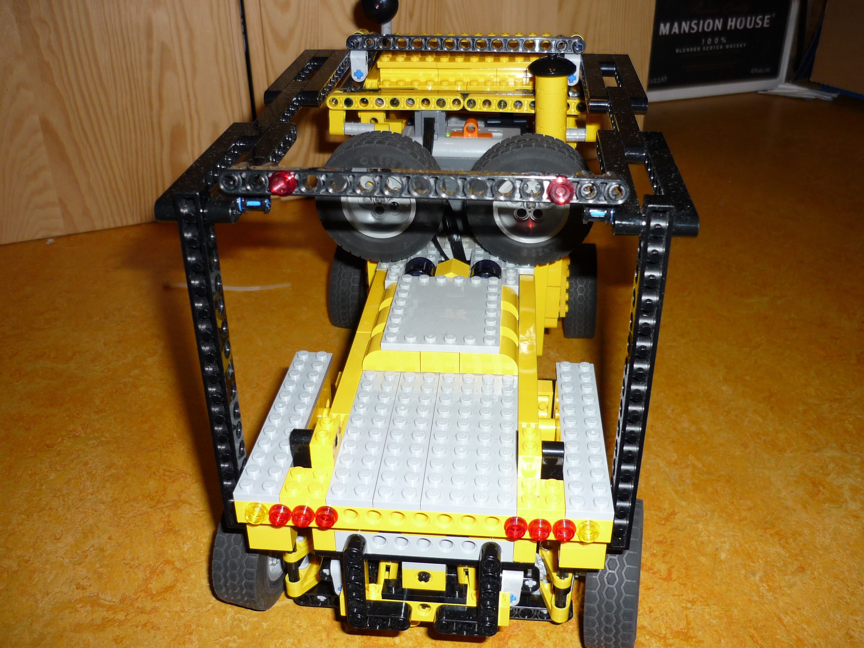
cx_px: 432
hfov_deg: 55.4
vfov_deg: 42.9
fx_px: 824
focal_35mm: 33
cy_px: 324
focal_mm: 5.5
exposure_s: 1/30
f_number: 2.8
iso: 100
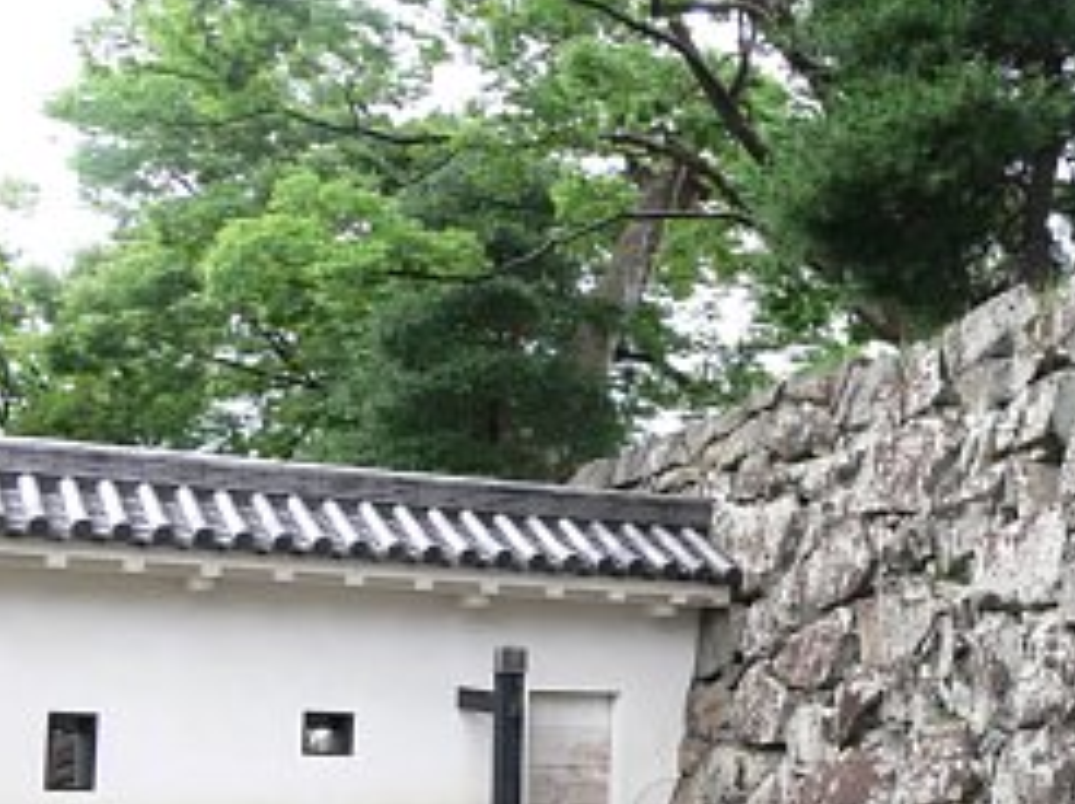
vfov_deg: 25.4
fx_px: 1768
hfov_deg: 33.1
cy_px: 559
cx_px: 826
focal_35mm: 57
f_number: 4.5
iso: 80
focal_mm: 7.4
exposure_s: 1/100
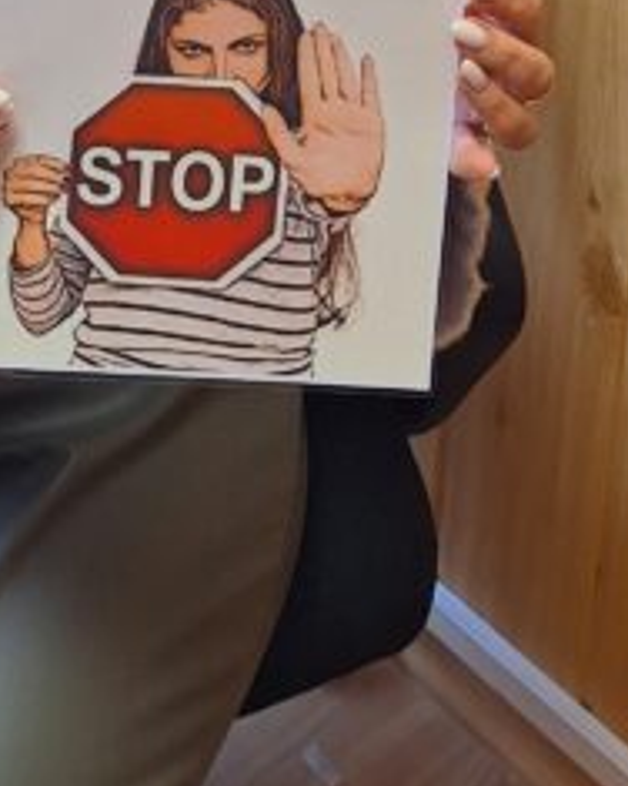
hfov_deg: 15.7
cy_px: -472
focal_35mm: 98
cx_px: 200
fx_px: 2277
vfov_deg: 17.2
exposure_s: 1/50
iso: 40
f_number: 1.8
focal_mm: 5.54
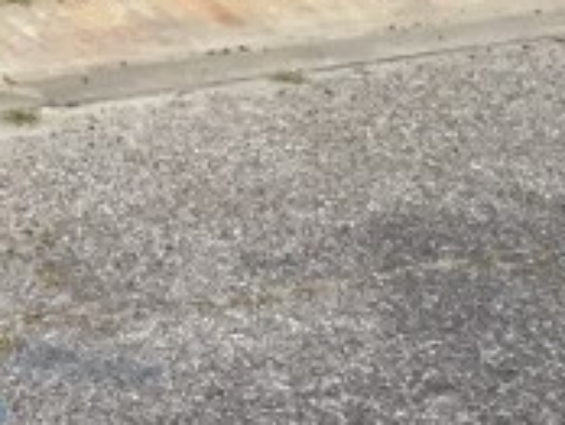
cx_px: -549
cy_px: -639
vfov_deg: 7.6
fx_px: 2975
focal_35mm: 182
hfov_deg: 10.1
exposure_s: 1/1597
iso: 25
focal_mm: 3.3
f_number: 2.4
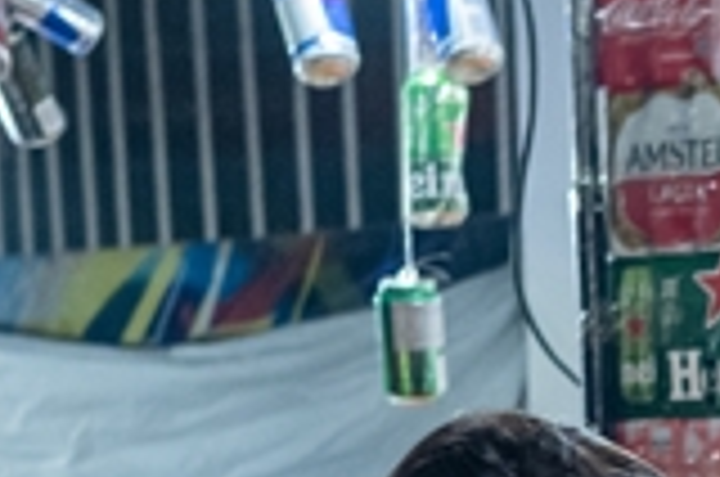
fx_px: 3333
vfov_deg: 7.8
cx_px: 1384
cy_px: 999
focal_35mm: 167
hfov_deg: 11.3
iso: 2500
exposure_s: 1/320
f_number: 2.8
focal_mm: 24
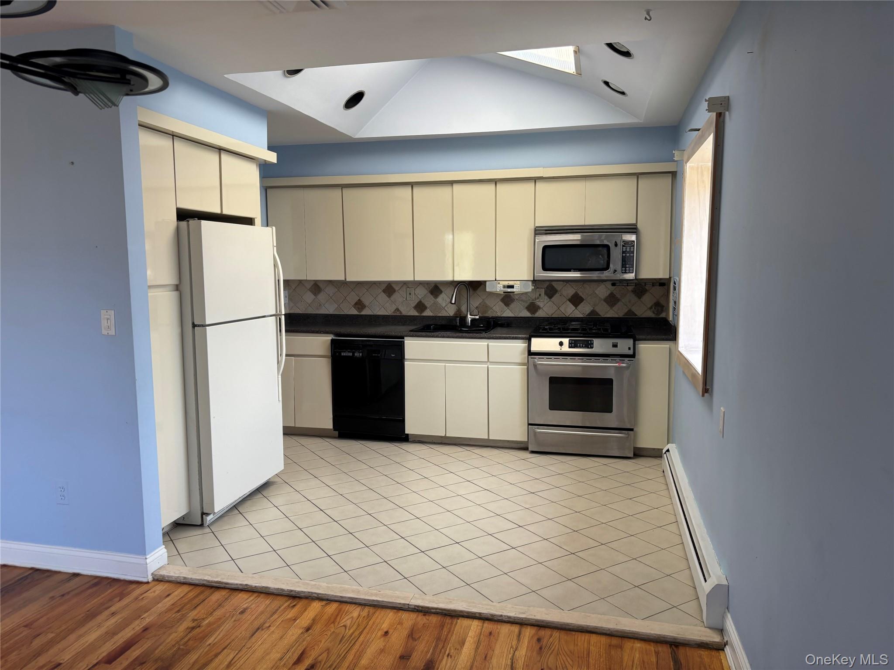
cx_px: 447
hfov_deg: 67.3
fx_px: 671
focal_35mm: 26
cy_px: 335
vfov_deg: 53.1
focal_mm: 5.96
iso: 50
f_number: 1.6
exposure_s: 1/120
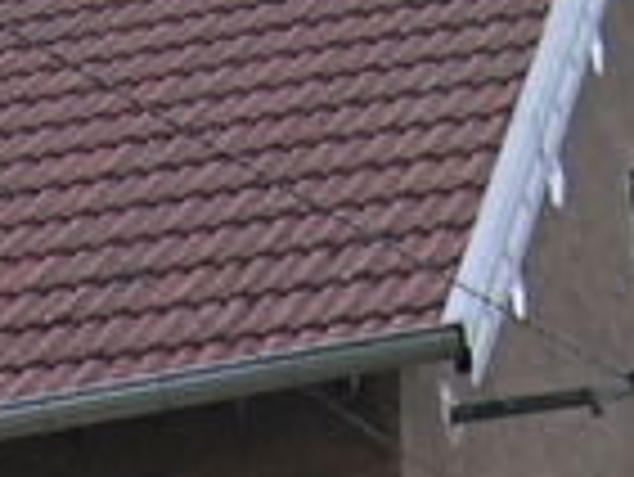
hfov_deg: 6.9
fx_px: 5059
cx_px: -751
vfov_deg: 5.2
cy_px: 1228
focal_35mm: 276
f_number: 2.8
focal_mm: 8
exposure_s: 1/352
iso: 100
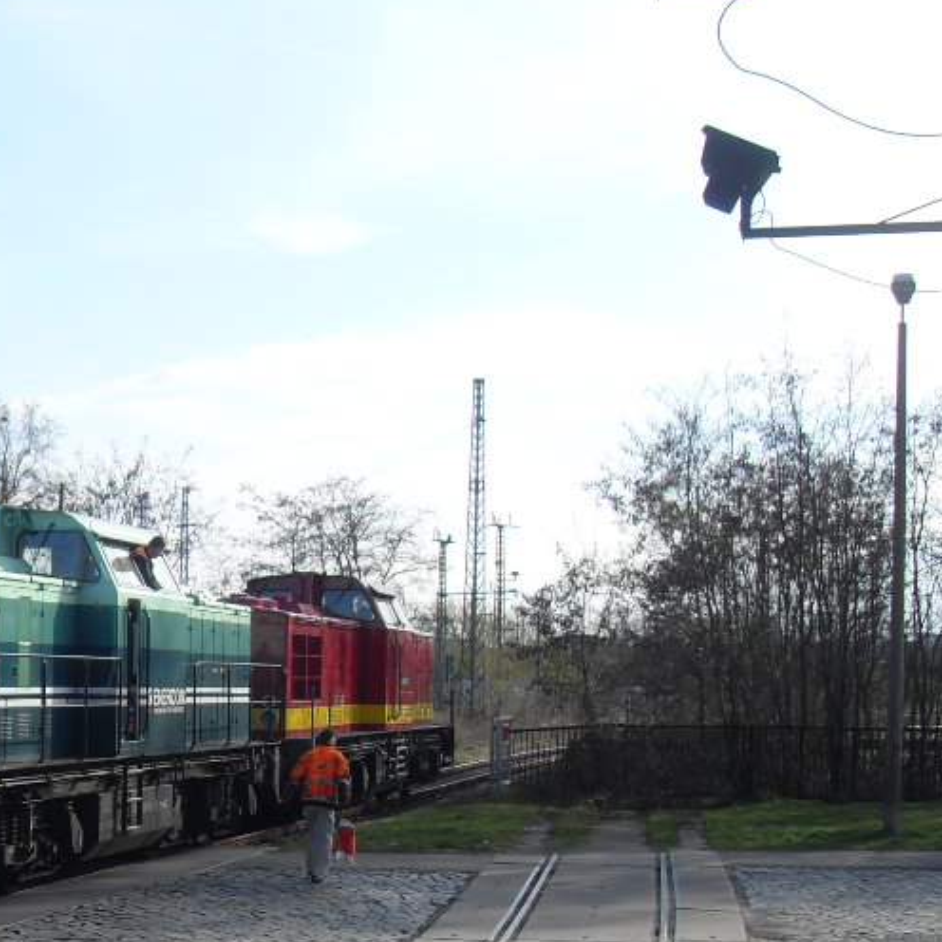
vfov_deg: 27.3
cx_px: 68
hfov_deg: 26.6
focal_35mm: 62
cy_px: 708
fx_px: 1909
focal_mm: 6.3
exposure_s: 1/125
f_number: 7
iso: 80
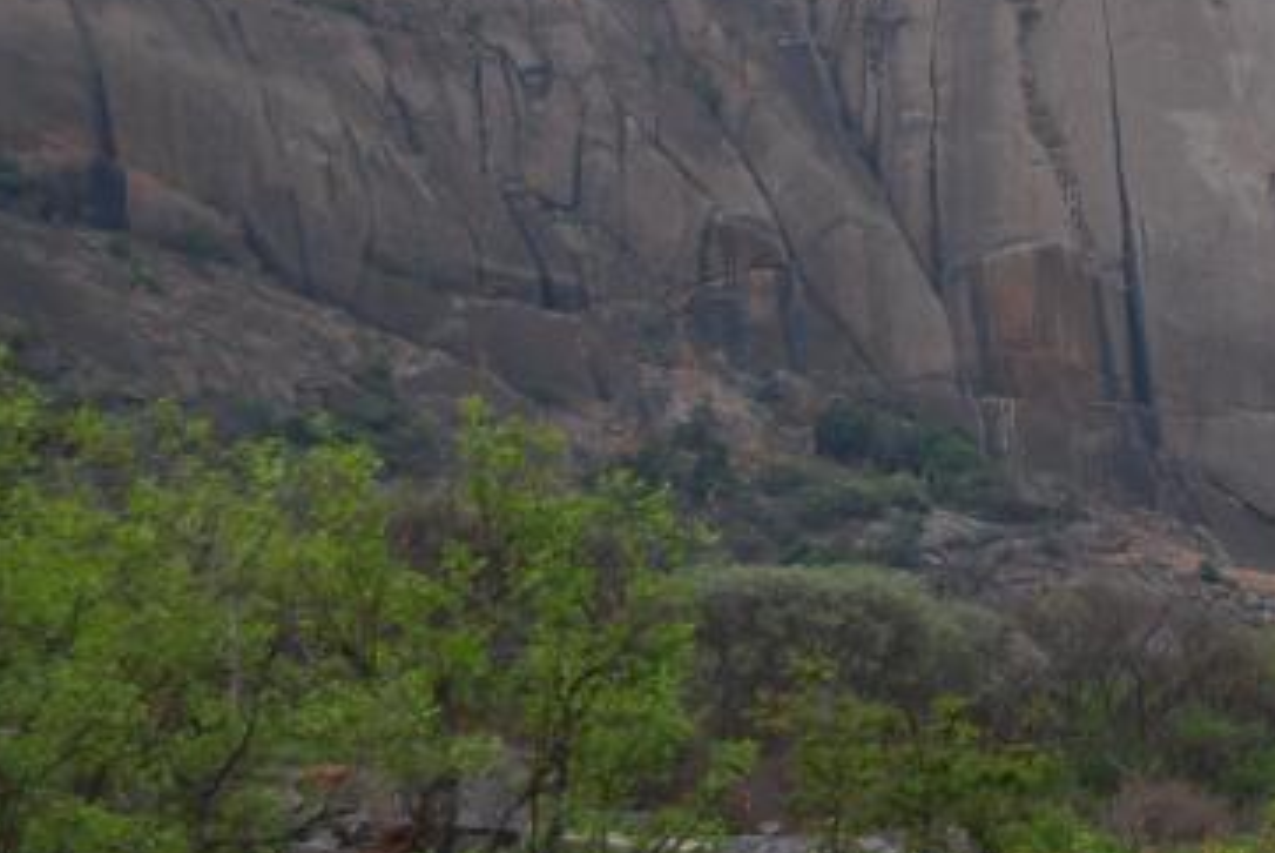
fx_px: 5033
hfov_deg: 14.3
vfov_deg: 9.7
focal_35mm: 142
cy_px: 150
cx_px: 1161
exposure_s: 1/30
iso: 360
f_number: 5.3
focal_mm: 46
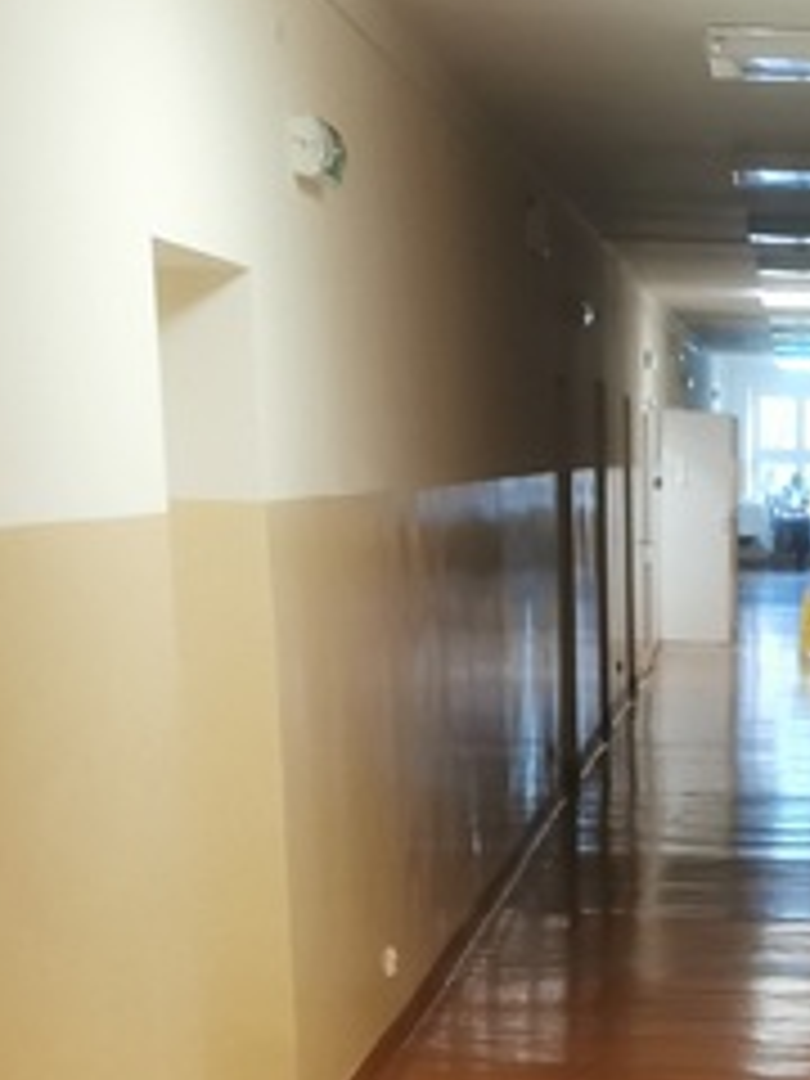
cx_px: 900
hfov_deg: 15.9
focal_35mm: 90
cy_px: 1413
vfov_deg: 19.9
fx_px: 2808
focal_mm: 5.56
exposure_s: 1/60
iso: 400
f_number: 1.6
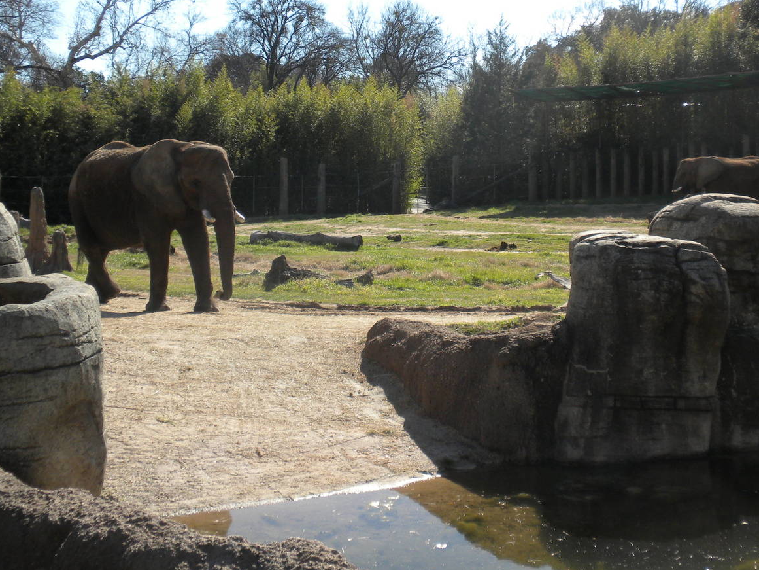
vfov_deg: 28.3
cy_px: 180
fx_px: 1118
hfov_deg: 37.5
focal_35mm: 51
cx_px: 405
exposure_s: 1/626
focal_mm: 6.6
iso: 65
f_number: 3.5
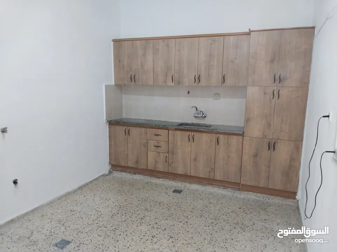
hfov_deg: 67.3
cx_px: 168
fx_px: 253
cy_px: 126
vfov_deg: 53.1
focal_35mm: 26
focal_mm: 4
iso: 320
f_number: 1.8
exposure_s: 1/50
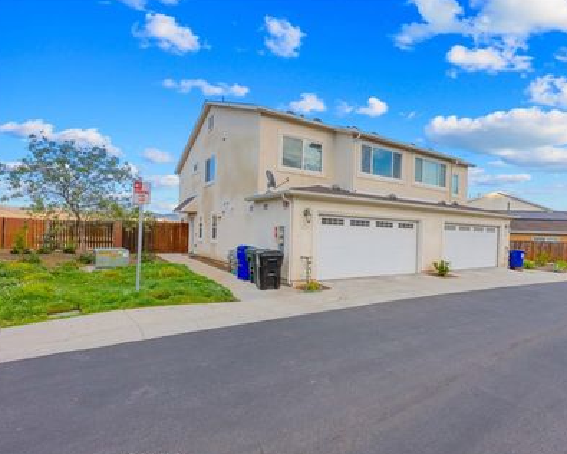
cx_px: 337
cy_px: 231
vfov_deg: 70.8
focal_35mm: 19
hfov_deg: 82.4
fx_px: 319
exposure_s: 1/2500
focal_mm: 16
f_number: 13
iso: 2000
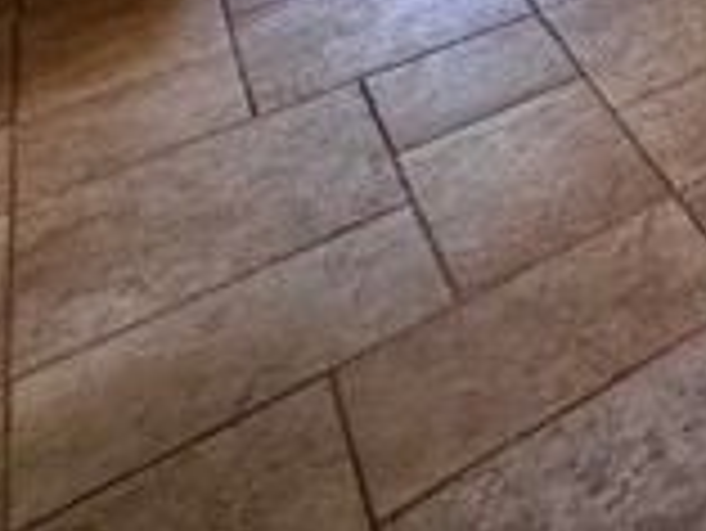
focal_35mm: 57
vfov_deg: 17.7
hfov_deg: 21.8
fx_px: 1163
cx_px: 1259
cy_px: -540
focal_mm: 2.22
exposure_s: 1/60
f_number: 2.2
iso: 160
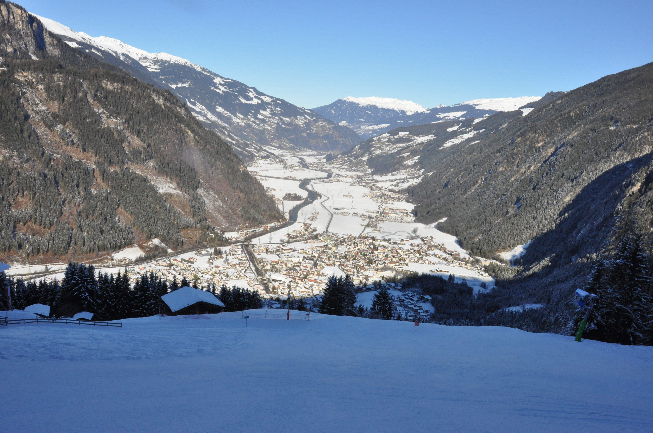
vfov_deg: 41.6
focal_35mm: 32
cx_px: 326
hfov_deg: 59.6
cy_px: 216
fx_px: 571
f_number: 20
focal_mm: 21
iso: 800
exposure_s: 1/400
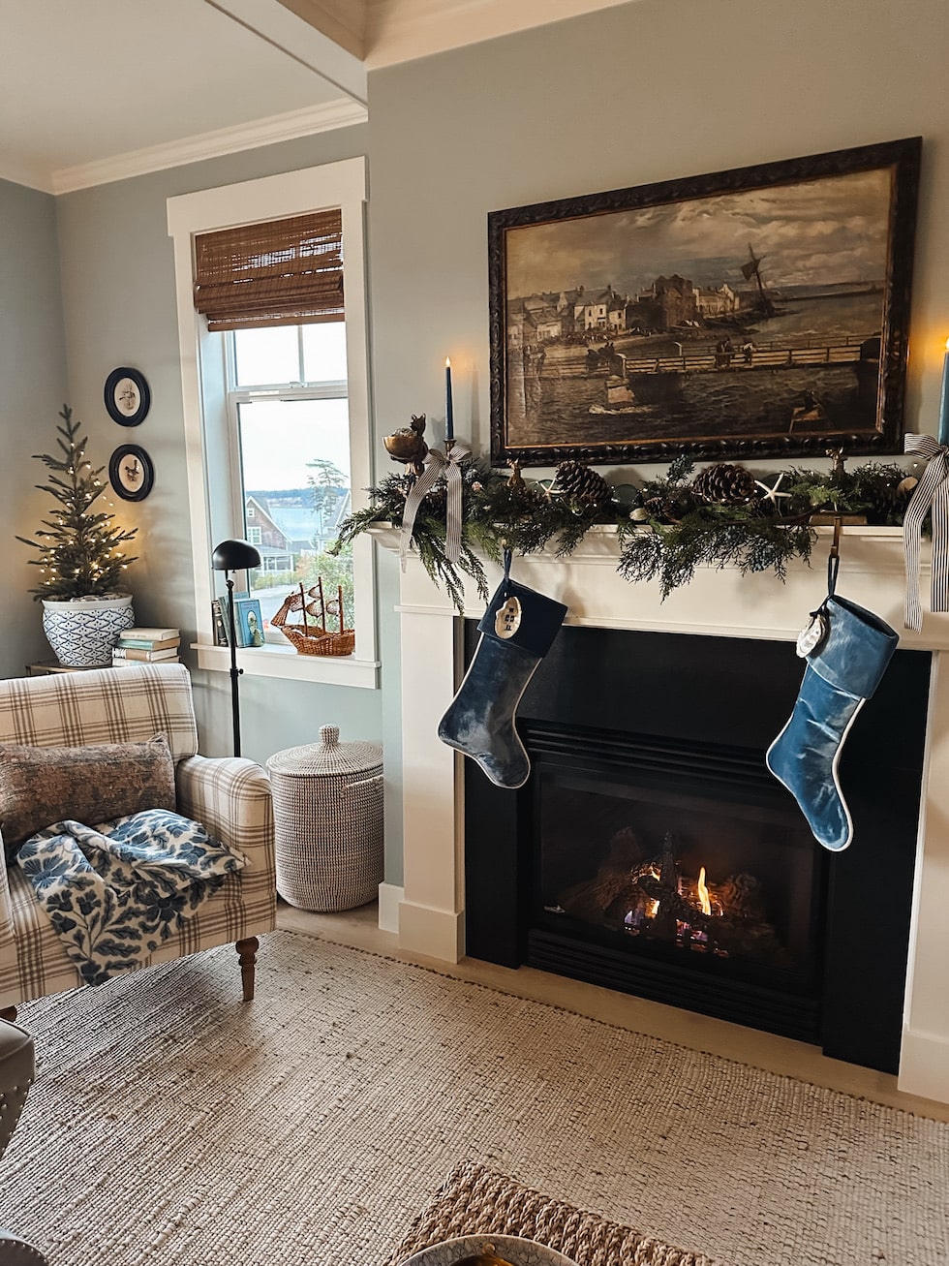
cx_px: 474
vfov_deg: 71.6
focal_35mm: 24
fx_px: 877
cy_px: 633
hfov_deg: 56.8
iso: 1000
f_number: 1.8
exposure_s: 1/50
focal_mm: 6.86
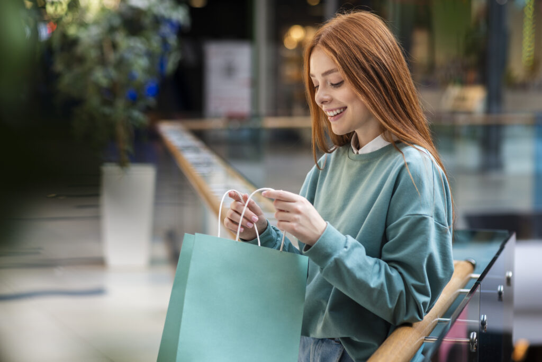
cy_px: 181
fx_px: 1280
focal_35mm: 85
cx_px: 271
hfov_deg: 23.9
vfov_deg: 16.1
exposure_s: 1/200
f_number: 3.2
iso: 250
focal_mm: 85
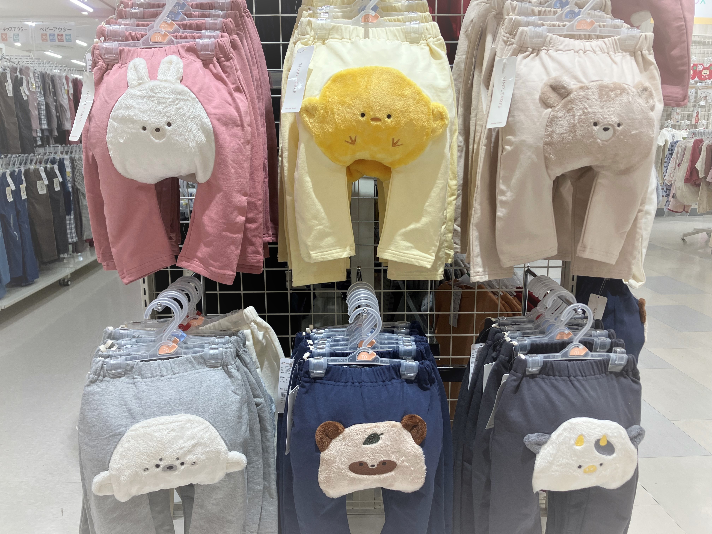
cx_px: 356
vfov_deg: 49.7
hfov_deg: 63.4
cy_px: 267
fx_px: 576
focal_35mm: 28
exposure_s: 1/120
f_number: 1.8
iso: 40
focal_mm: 3.99
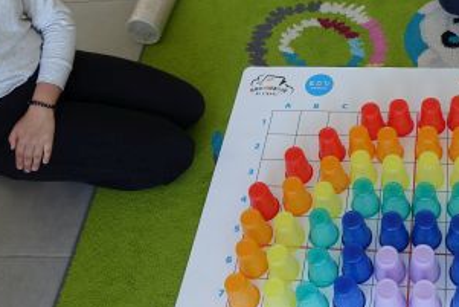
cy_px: 56
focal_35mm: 51
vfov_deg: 26.0
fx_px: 651
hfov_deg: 37.9
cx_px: 345
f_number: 2.8
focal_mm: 8.8
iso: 125
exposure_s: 1/30
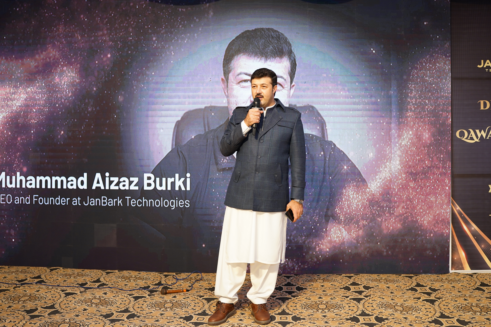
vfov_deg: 37.9
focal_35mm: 35
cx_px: 246
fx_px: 477
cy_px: 164
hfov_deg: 54.4
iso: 640
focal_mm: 35
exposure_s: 1/160
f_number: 2.8
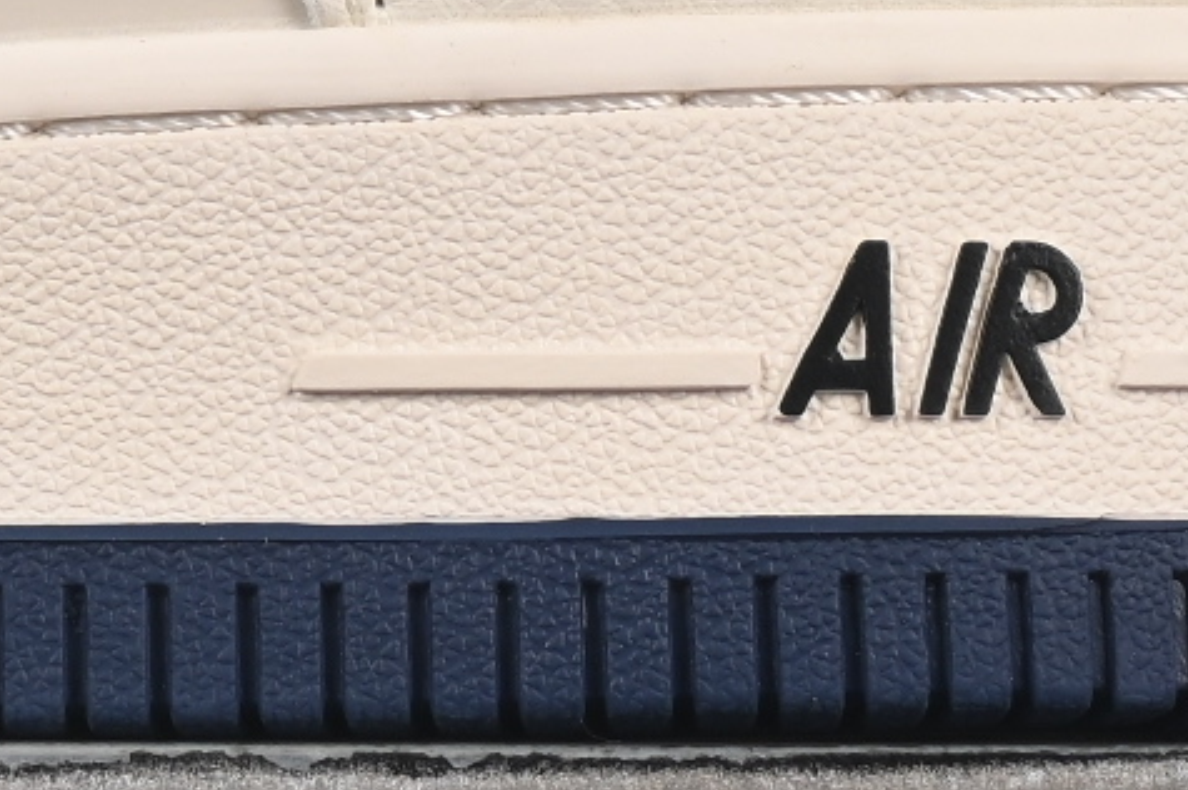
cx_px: -753
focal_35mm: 440
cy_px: -705
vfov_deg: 3.1
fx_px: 14509
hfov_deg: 4.6
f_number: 8
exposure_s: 1/80
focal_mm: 50
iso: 160
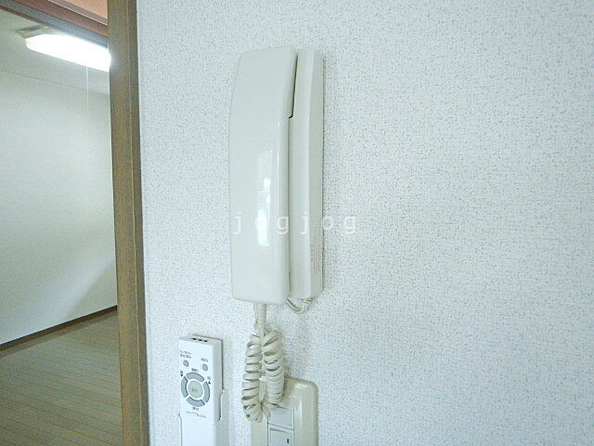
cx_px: 297
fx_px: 412
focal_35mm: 24
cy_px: 223
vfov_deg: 56.8
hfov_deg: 71.6
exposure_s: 1/13
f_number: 2.8
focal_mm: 4.3
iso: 200
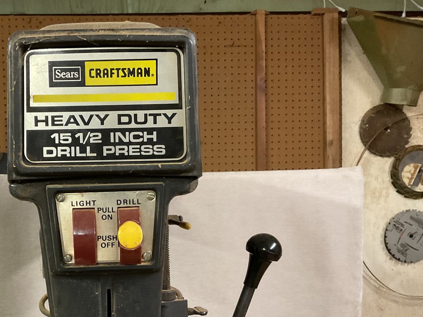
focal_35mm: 46
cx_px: 107
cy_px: 222
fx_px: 562
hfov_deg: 40.1
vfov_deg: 31.2
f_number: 1.8
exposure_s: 1/40
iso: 250
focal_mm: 3
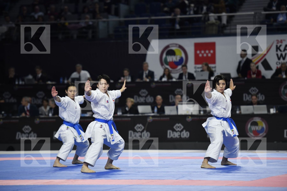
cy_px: 96
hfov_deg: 12.8
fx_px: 1275
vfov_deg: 8.6
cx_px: 144
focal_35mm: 160
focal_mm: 160
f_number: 2.8
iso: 800
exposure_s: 1/800
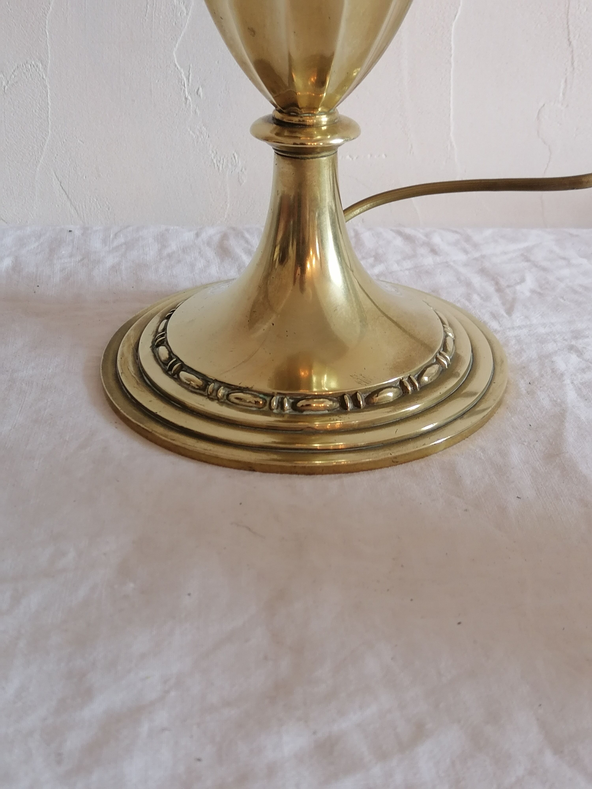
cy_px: 394
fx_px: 935
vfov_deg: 45.8
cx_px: 296
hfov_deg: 35.1
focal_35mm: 41
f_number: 1.8
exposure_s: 1/33.3
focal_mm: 5.4
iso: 200
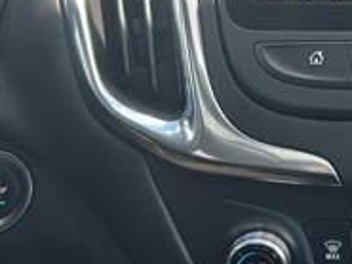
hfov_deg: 20.0
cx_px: 451
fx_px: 916
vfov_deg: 15.9
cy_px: -42
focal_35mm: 90
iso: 50
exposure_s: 1/581
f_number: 1.5
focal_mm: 5.7
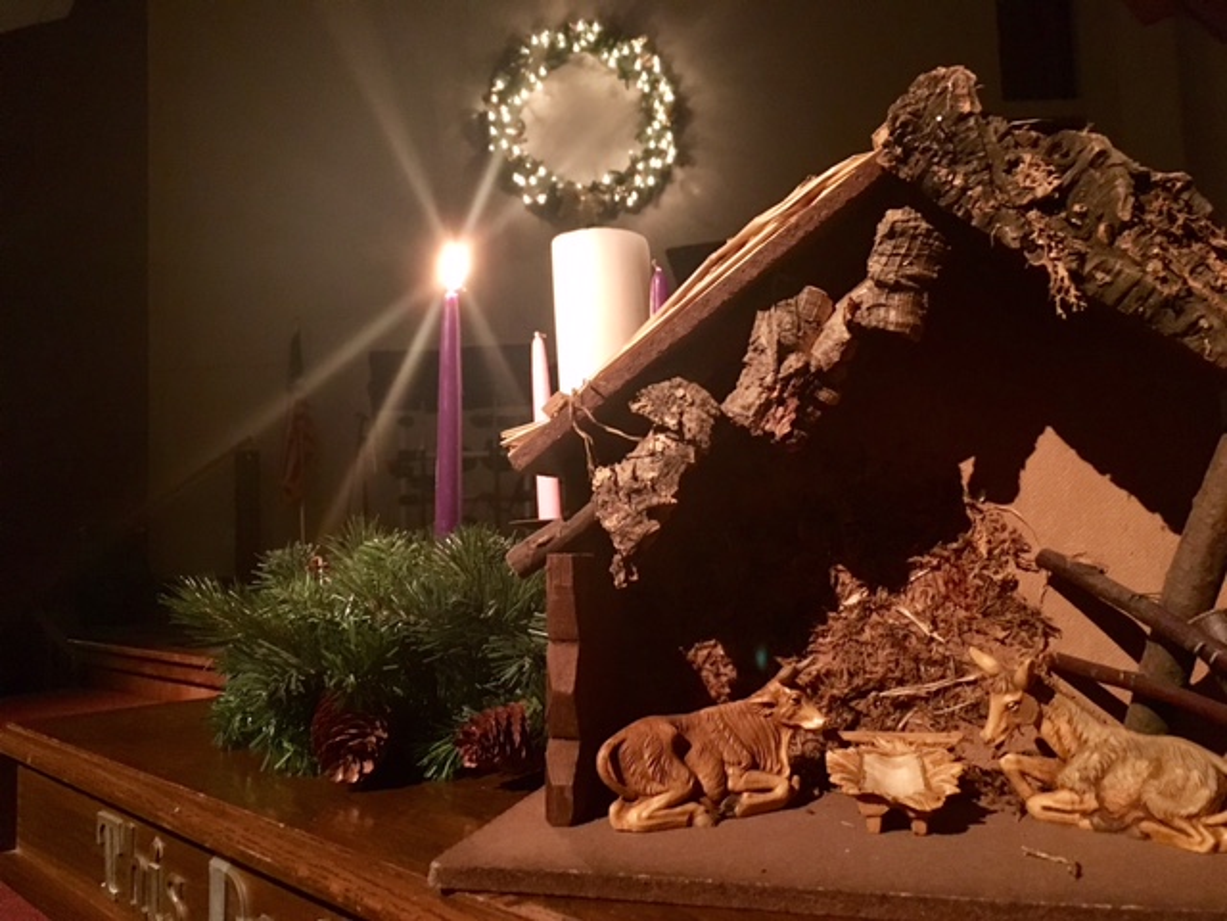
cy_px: 460
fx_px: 1028
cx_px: 614
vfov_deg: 48.2
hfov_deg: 61.7
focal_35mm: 29
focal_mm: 4.15
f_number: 2.2
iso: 640
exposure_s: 1/15
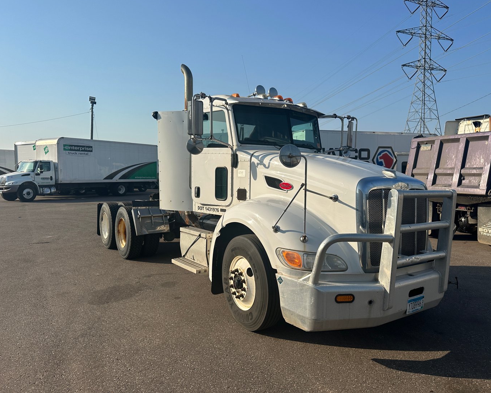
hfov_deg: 65.9
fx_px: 378
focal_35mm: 26
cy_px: 196
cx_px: 270
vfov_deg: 54.9
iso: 80
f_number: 1.78
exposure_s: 1/7576
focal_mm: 6.86
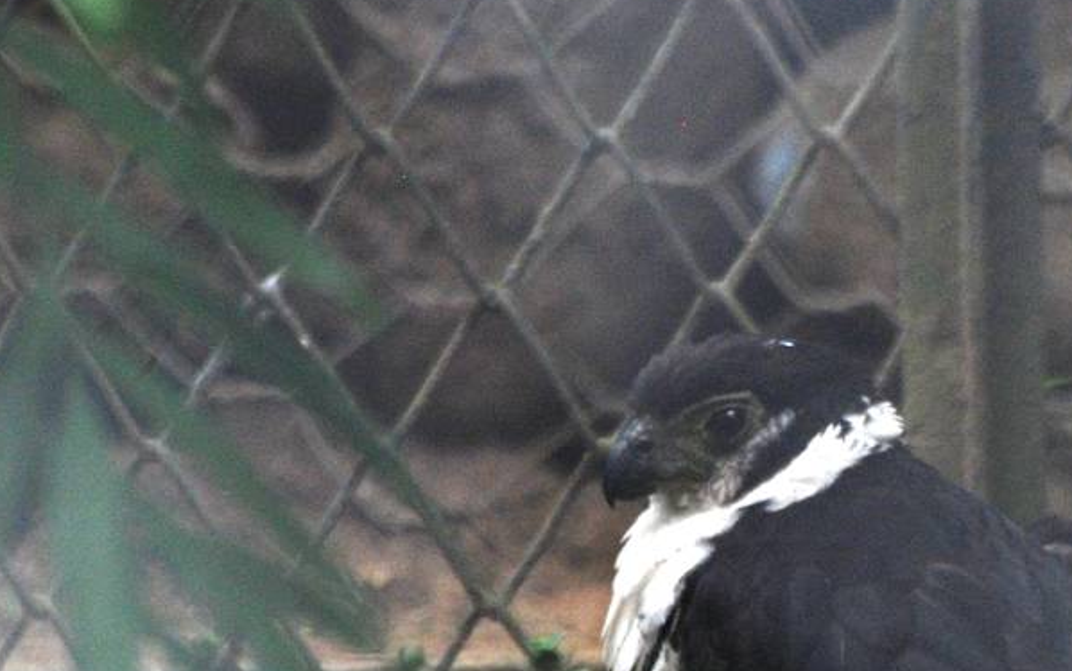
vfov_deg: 1.1
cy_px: 589
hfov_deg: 1.7
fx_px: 35913
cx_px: 782
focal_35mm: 1229
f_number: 5.6
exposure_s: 1/160
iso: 400
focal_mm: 300
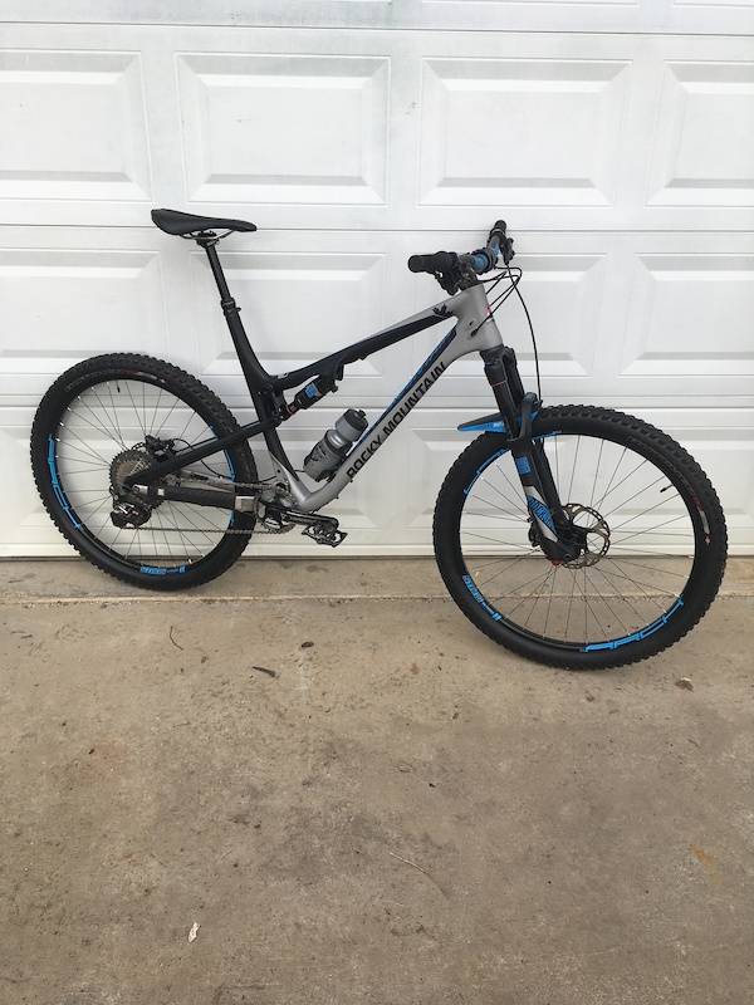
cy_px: 502
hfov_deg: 48.2
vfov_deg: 61.7
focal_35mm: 29
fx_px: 842
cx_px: 377
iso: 25
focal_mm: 4.15
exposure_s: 1/394
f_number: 2.2
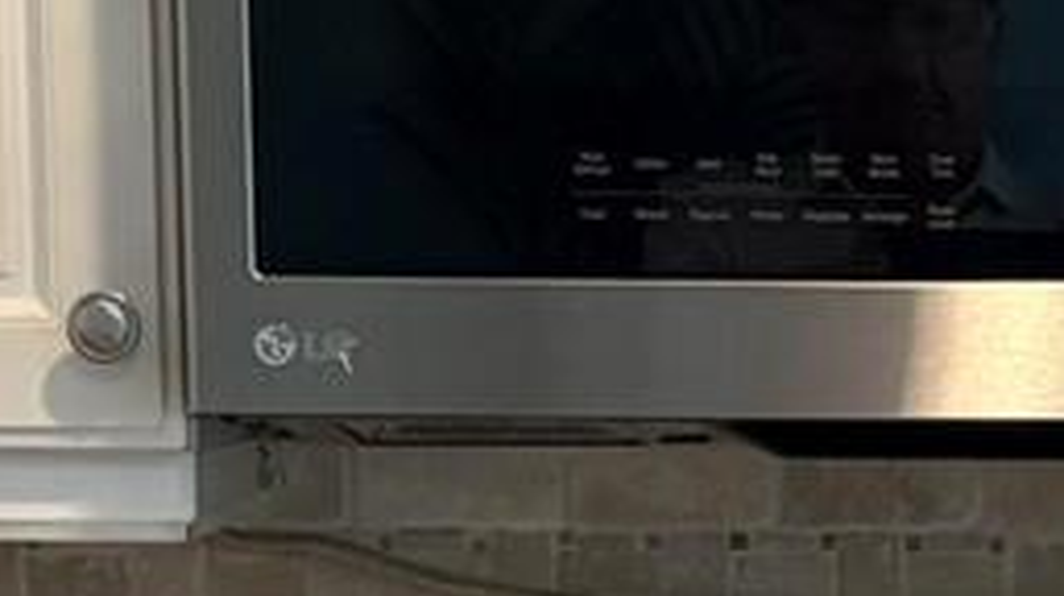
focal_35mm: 226
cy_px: 1246
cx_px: 1180
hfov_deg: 9.5
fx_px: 6370
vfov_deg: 5.2
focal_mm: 5.96
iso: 80
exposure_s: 1/60
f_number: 1.6
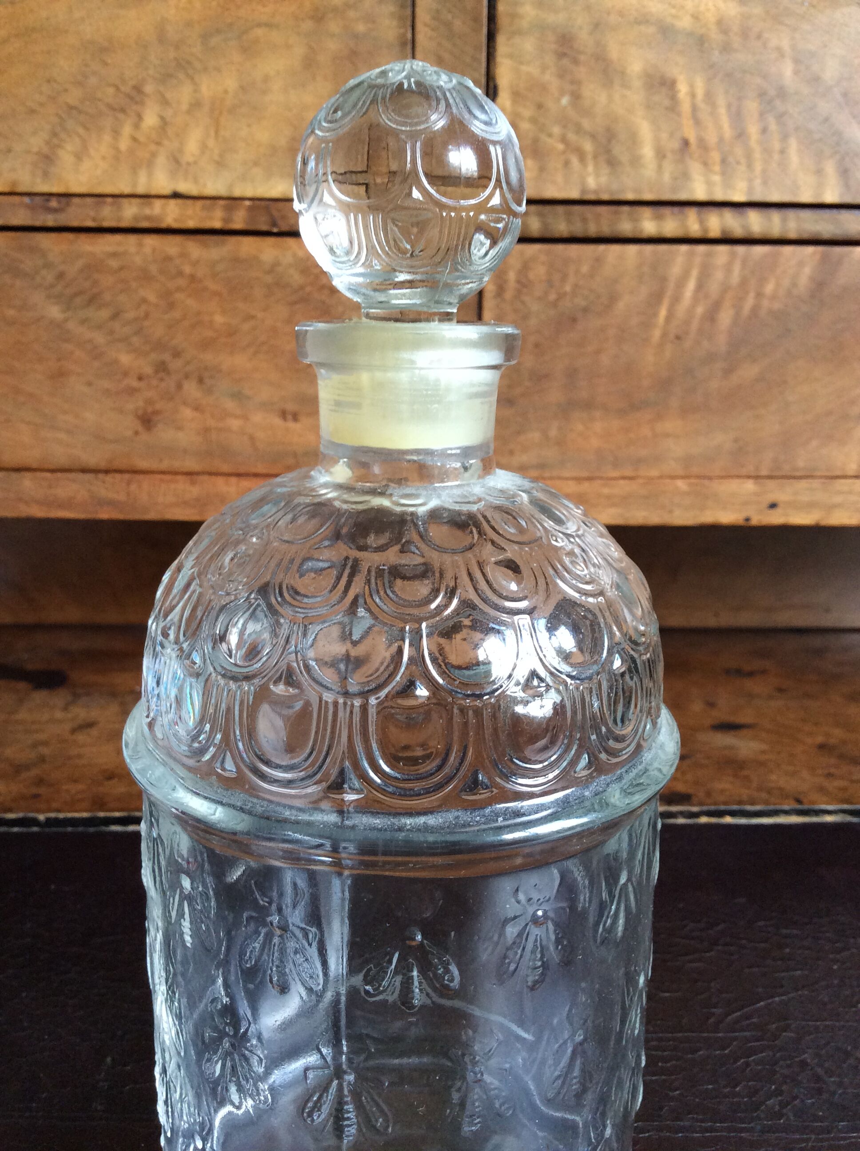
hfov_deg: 44.1
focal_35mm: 32
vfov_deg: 56.9
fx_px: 1063
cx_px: 430
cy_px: 576
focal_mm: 3.3
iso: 100
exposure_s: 1/25
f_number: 2.4
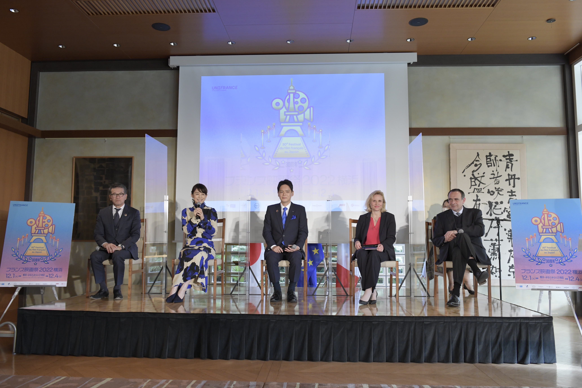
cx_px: 291
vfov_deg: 45.0
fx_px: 469
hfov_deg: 63.7
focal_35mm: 29
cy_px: 194
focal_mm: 29
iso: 2000
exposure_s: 1/200
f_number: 5.6
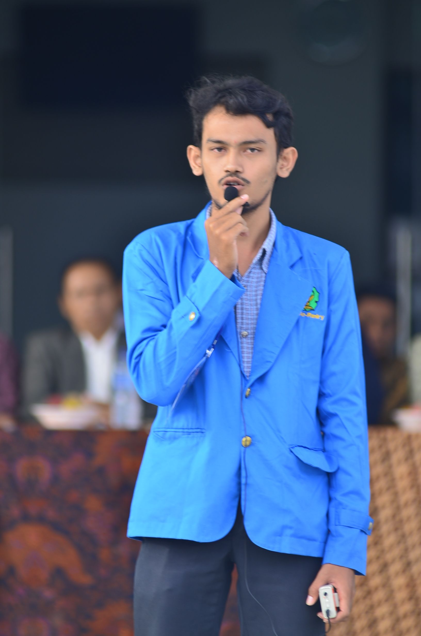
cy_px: 318
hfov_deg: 4.6
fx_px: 5286
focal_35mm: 300
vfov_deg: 6.9
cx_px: 210
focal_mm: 200
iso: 100
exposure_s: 1/125
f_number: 2.8
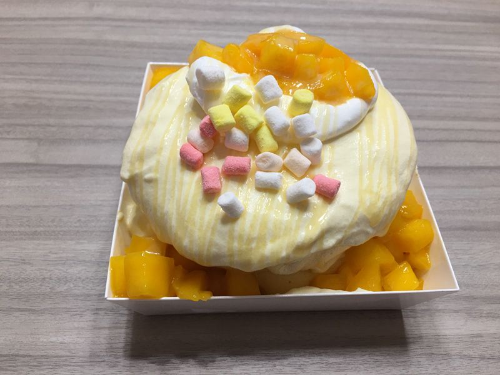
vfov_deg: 48.2
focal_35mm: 29
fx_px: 419
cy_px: 188
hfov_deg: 61.7
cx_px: 250
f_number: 2.2
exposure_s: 1/30
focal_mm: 4.15
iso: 25
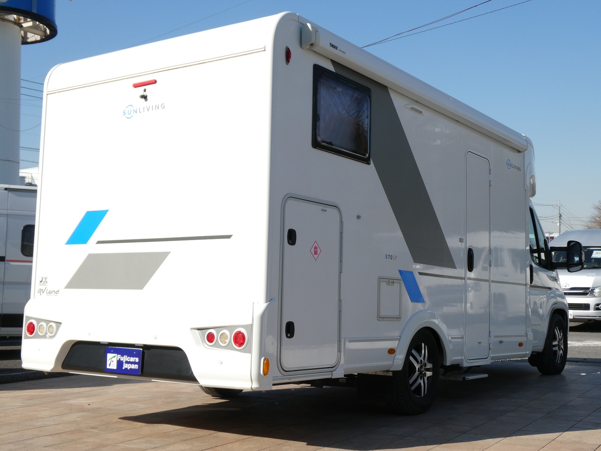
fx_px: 816
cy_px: 226
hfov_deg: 40.4
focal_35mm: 47
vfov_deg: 30.9
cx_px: 300
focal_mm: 8.4
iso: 80
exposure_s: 1/640
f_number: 4
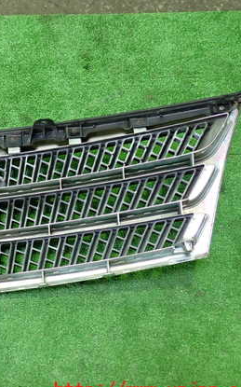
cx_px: -15
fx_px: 484
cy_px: 193
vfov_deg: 43.5
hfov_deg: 26.1
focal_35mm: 46
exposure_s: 1/30
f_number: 2.3
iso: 500
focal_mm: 5.4
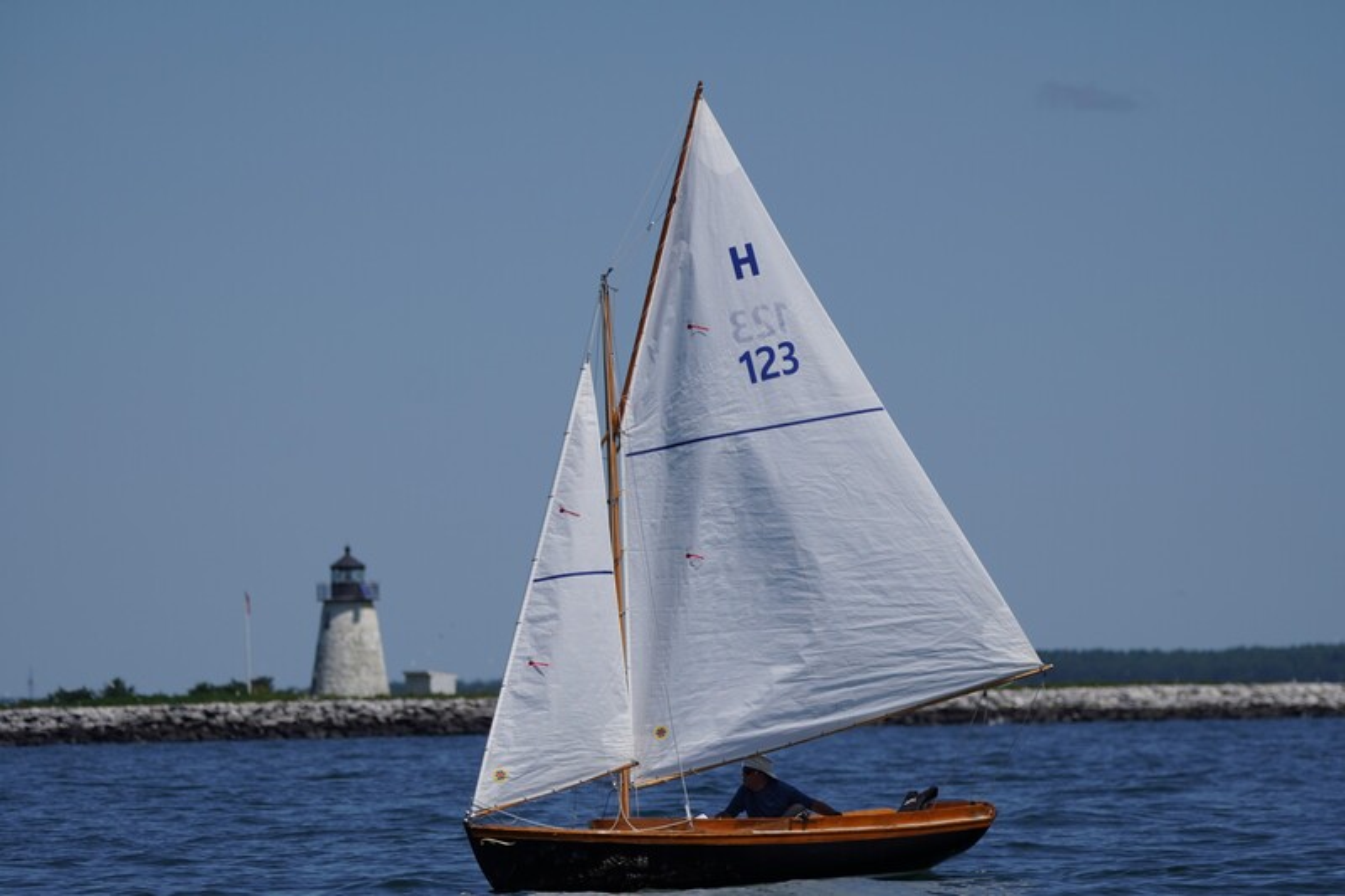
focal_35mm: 366
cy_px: 448
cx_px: 672
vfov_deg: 3.8
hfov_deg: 5.6
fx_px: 13670
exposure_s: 1/1600
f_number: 5.6
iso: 100
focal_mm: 244
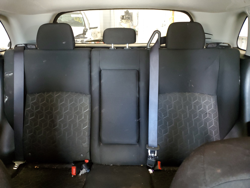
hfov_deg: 67.3
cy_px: 94
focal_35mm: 26
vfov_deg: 53.1
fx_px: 188
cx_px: 125
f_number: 1.5
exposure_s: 1/25
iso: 322
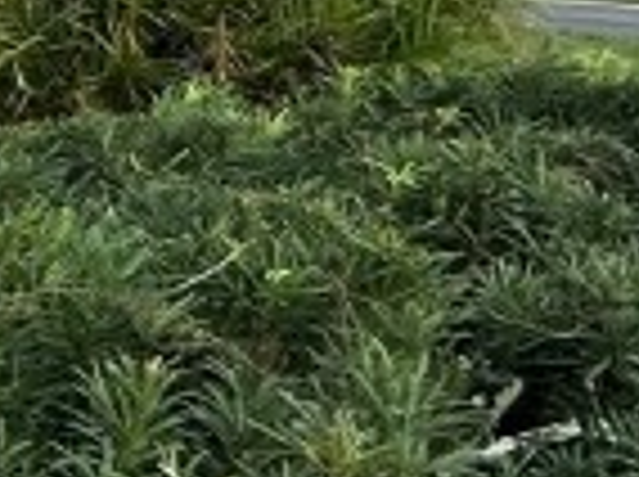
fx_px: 1861
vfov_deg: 14.0
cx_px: -1498
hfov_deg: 10.1
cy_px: -153
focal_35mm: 101
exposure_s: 1/1642
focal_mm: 2.22
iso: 50
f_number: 2.2
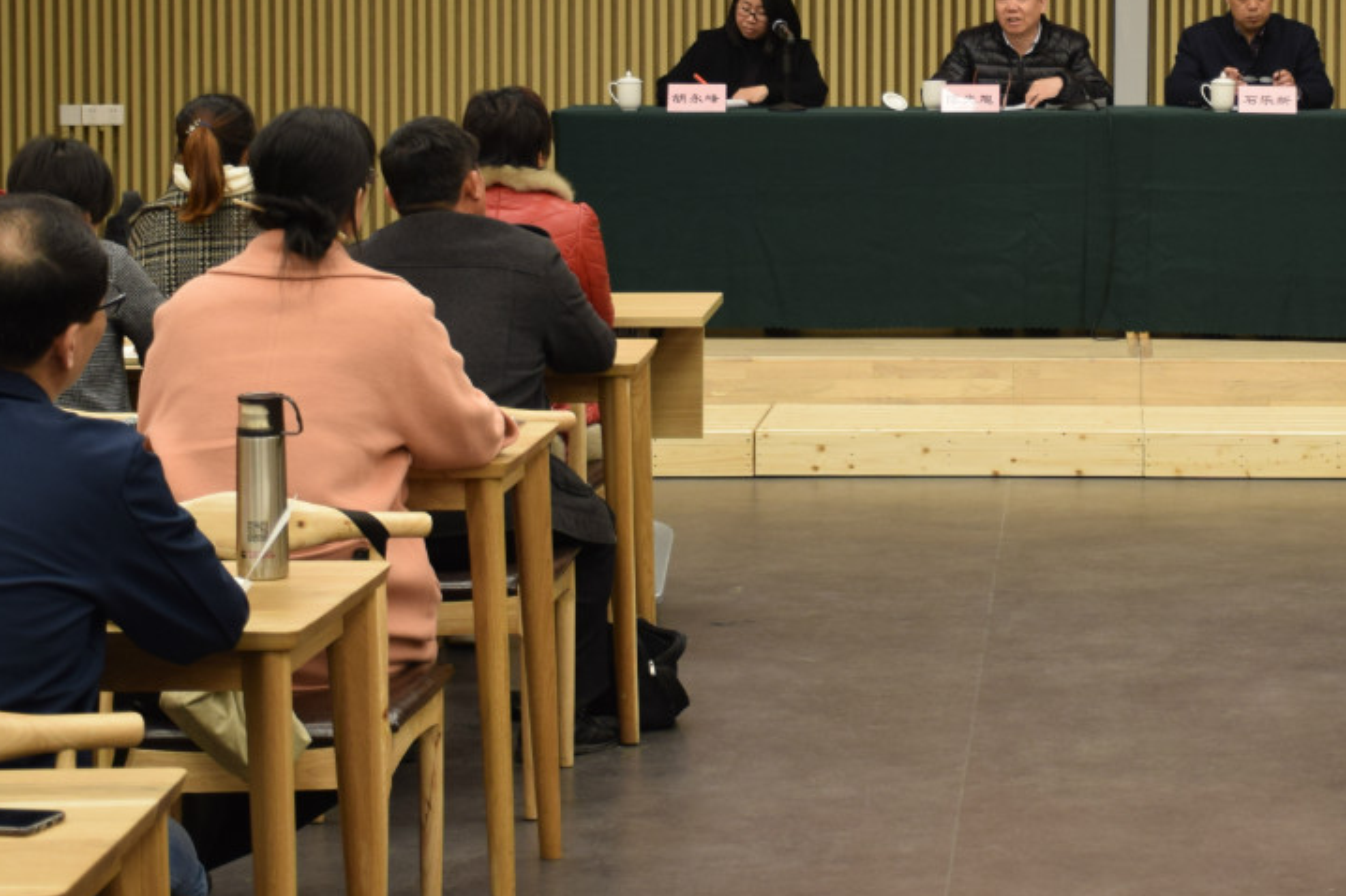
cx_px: 1130
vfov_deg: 12.7
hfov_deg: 18.9
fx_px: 3999
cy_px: 148
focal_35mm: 107
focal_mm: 32
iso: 400
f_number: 4
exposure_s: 1/60
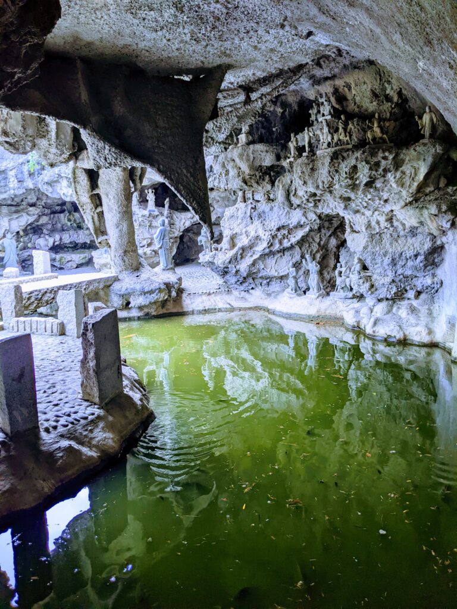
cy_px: 304
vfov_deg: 65.3
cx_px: 228
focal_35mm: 27
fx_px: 475
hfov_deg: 51.4
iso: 47
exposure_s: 1/159
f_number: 1.8
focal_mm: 4.44
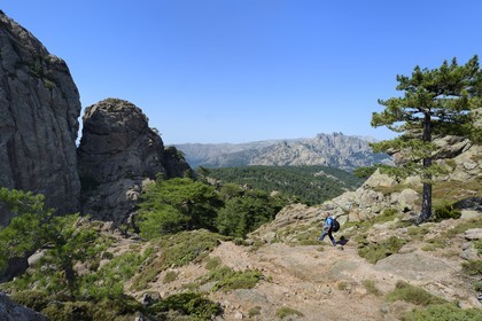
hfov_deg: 100.4
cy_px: 160
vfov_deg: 77.3
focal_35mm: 15
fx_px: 201
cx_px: 241
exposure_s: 1/250
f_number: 11
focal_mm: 15
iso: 200
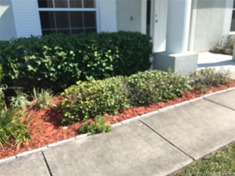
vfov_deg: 48.2
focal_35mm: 29
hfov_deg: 61.7
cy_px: 88
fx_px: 197
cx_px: 118
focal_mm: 4.15
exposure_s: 1/920
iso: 32
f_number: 2.2
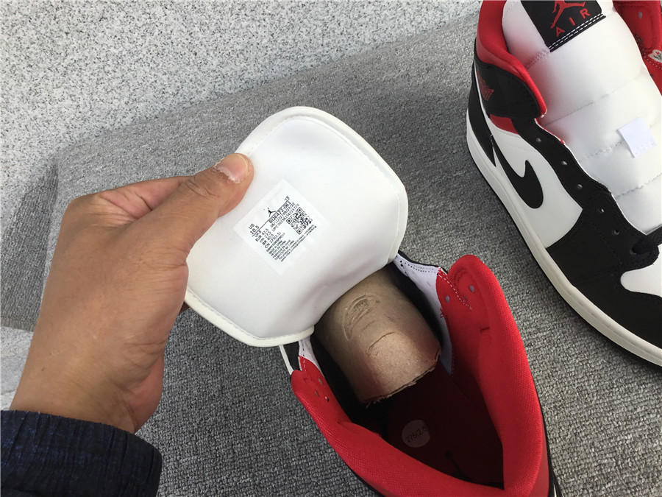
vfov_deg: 45.4
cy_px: 248
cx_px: 331
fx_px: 593
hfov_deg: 58.4
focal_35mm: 31
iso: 25
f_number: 2.4
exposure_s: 1/463
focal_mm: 3.3
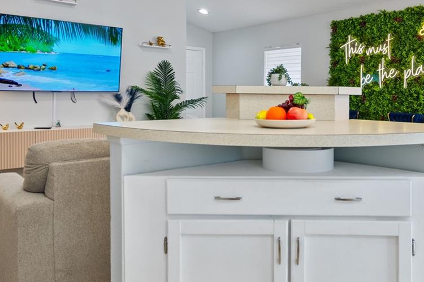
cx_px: 280
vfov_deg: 40.4
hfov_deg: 57.5
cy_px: 86
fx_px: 377
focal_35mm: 32
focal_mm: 10
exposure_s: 1/8
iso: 400
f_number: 4.5
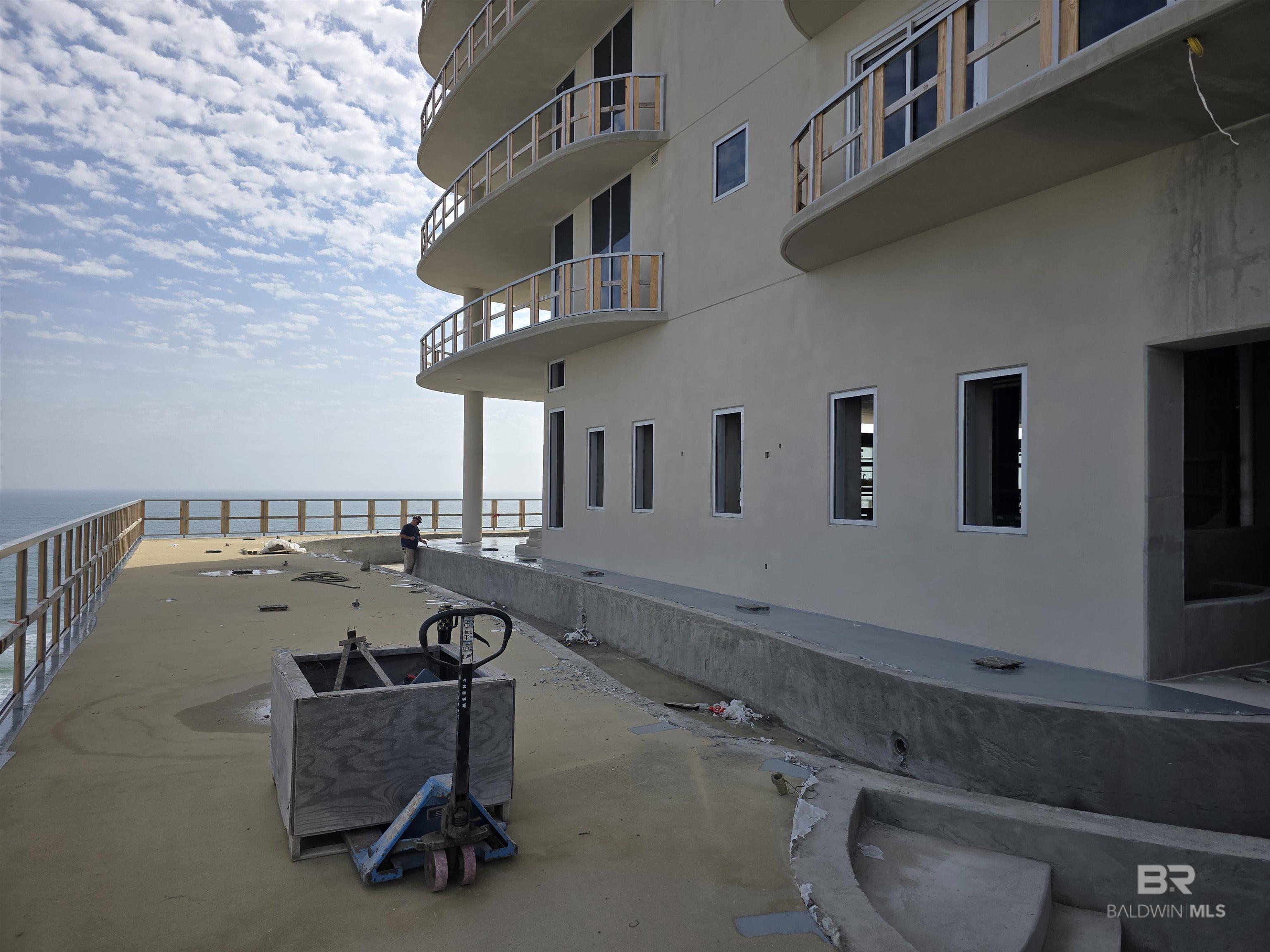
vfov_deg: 58.9
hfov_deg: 73.9
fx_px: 844
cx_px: 635
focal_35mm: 23
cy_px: 476
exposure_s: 1/1011
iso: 12
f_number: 1.7
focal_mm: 6.3
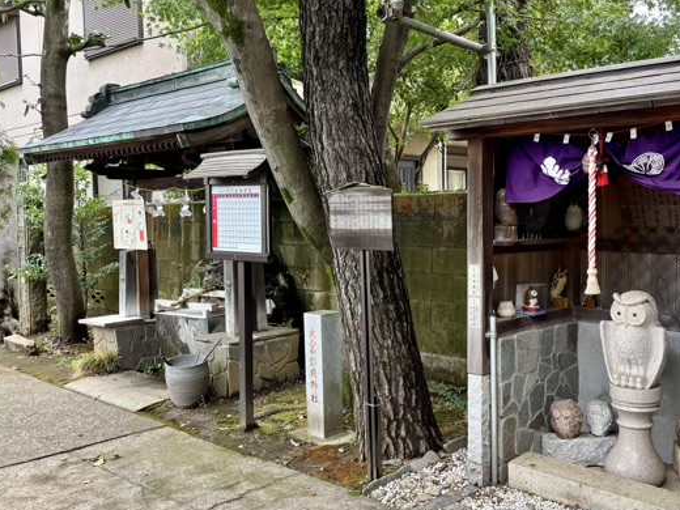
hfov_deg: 52.0
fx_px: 688
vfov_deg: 40.7
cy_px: 277
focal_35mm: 35
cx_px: 430
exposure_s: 1/121
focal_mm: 5.96
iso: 40
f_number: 1.6
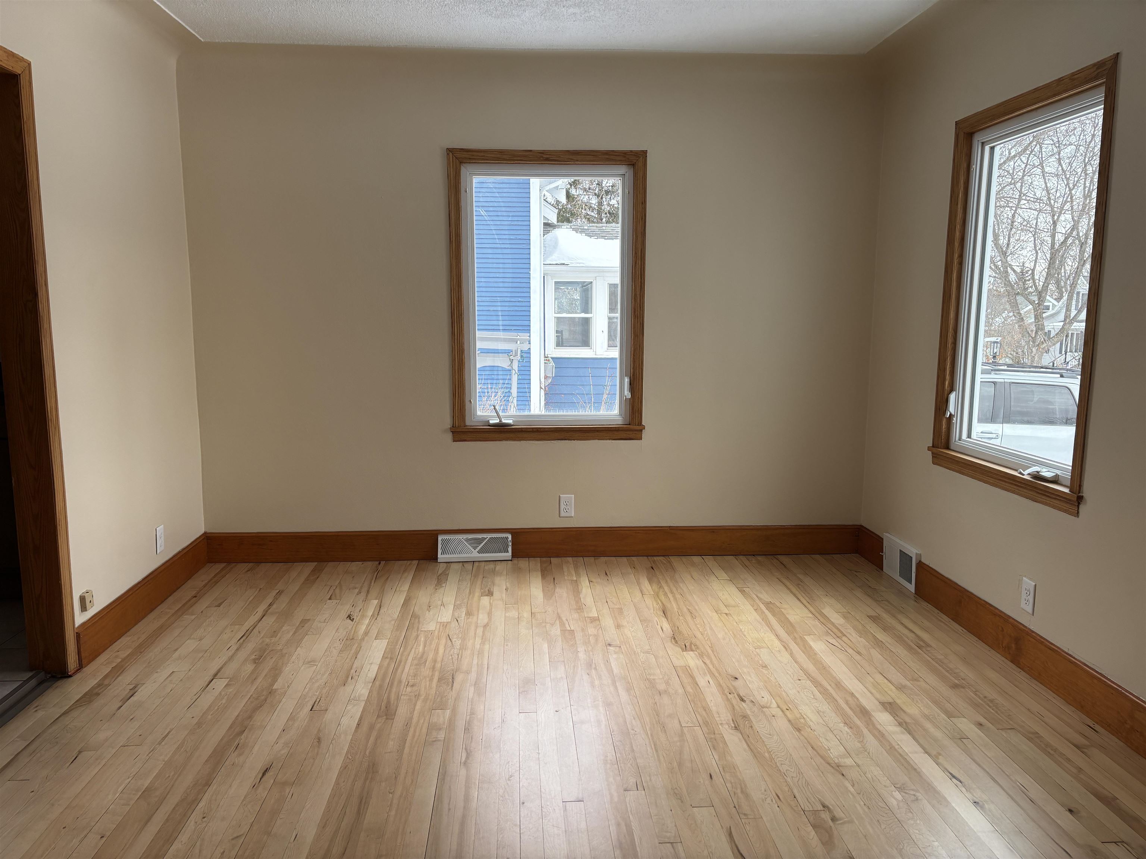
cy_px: 430
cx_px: 573
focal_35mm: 26
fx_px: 861
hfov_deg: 67.3
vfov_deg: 53.1
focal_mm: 5.96
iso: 64
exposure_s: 1/121
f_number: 1.6
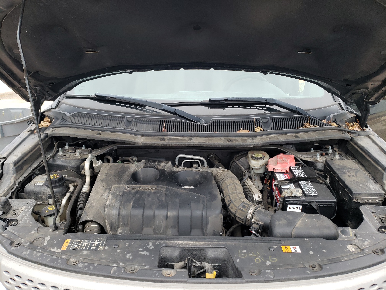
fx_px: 290
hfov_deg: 67.3
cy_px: 145
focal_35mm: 26
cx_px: 193
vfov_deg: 53.1
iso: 55
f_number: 1.5
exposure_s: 1/120
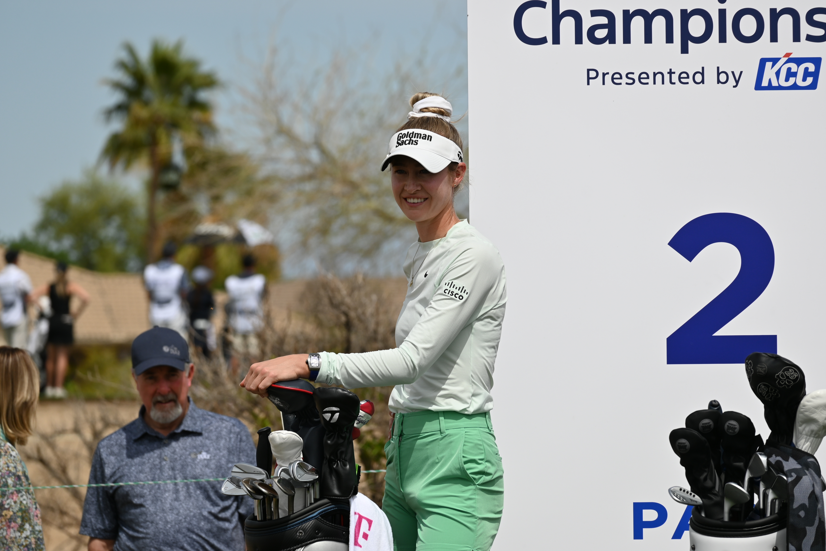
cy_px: 276
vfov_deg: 4.6
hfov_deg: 6.9
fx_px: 6883
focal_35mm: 300
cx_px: 413
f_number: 7.1
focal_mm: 200
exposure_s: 1/800
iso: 100
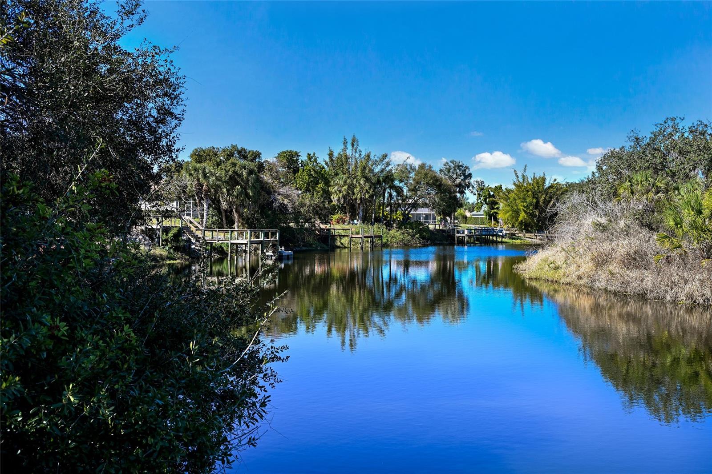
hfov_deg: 53.1
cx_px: 356
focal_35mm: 36
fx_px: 712
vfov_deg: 36.9
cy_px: 237
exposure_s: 1/250
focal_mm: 36
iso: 110
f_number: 5.6
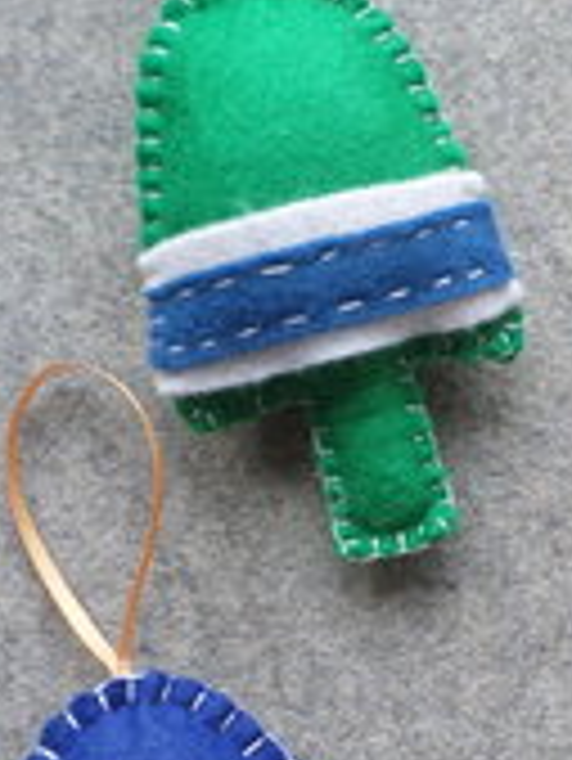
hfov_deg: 20.8
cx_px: 545
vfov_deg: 27.7
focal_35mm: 69
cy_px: 573
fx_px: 1518
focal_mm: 4.5
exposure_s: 1/45
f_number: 2.5
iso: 80
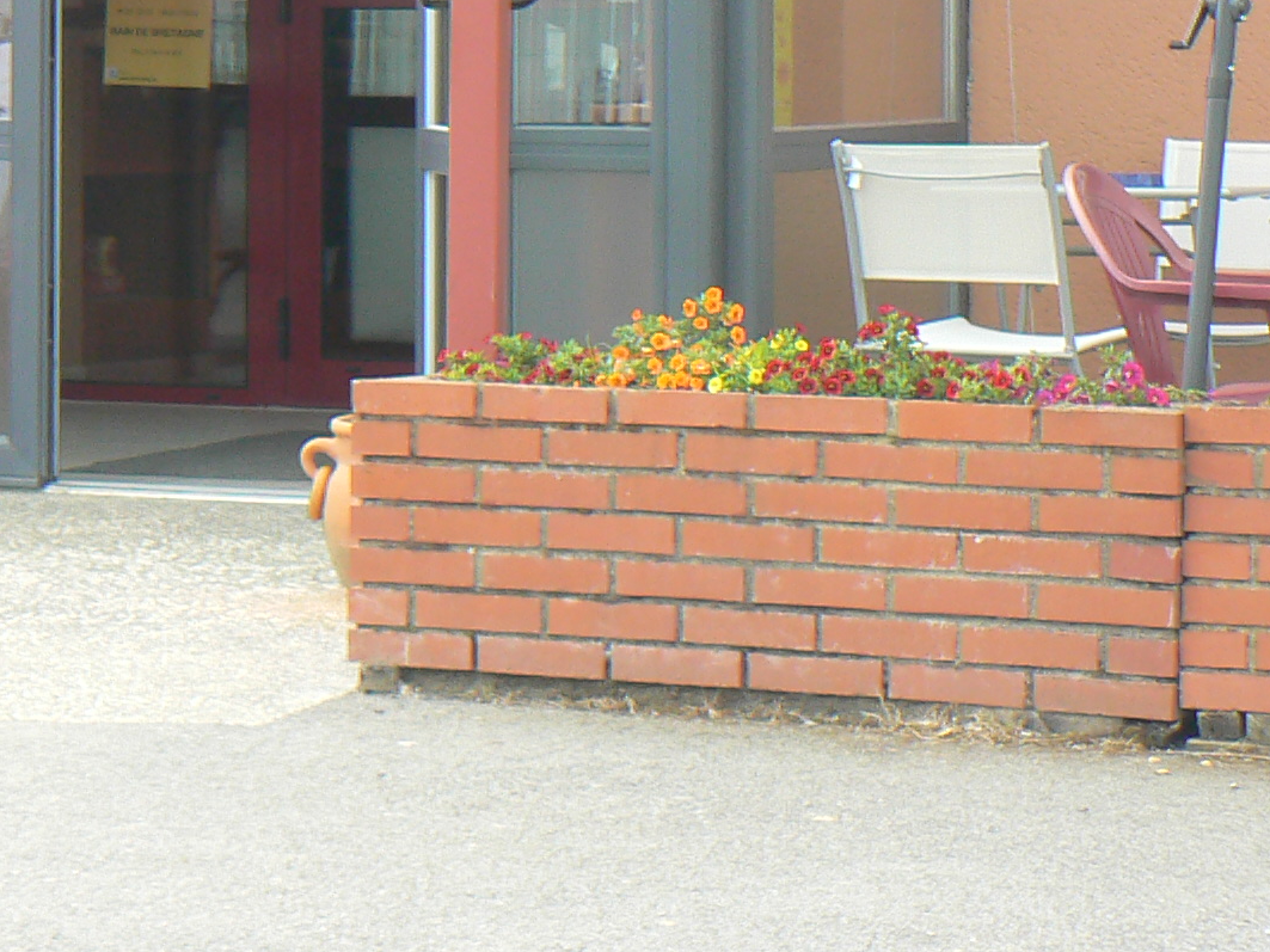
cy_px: -231
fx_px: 5833
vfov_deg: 9.2
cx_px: -43
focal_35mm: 159
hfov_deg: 12.3
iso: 80
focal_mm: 10.1
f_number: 3.2
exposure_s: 1/250
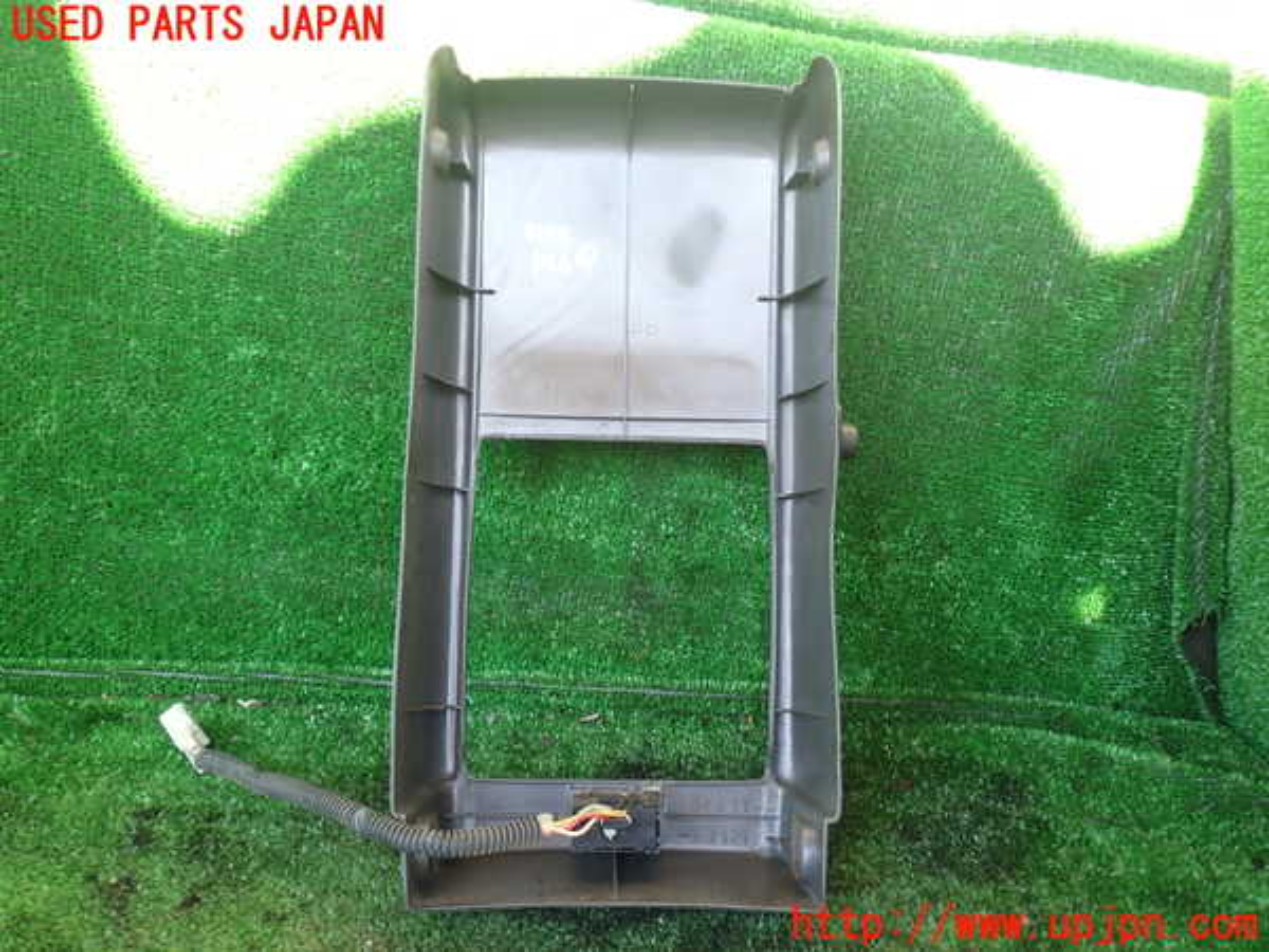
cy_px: 476
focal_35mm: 30
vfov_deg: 46.8
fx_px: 1100
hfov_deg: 60.0
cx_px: 634
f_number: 2.3
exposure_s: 1/60
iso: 100
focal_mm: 5.4
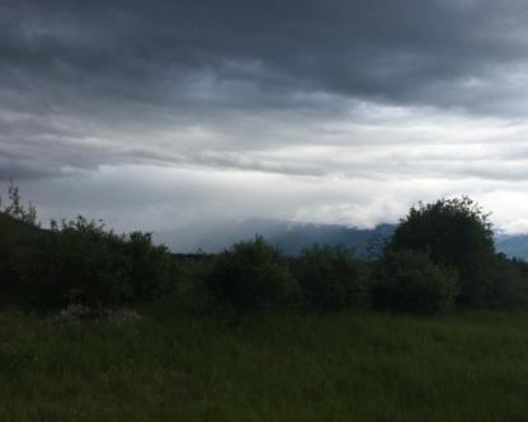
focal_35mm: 34
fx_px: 531
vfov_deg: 43.3
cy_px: 227
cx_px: 298
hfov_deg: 52.7
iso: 25
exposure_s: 1/1748
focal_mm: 4.15
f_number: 2.2
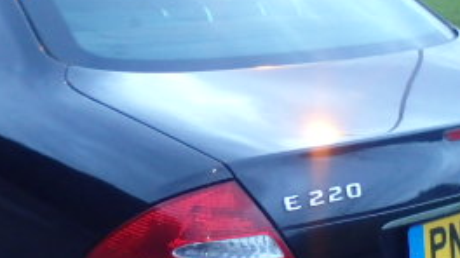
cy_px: 211
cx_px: 150
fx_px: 902
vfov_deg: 16.1
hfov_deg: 28.4
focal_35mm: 74
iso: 800
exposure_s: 1/10
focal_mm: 5
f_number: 3.9
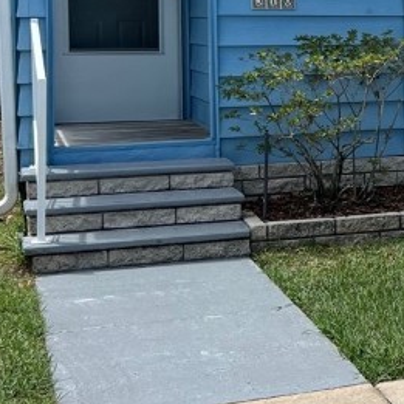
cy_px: 59
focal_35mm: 90
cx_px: 611
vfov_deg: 19.0
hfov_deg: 17.3
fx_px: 1188
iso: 50
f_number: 1.5
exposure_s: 1/4831
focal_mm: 5.7
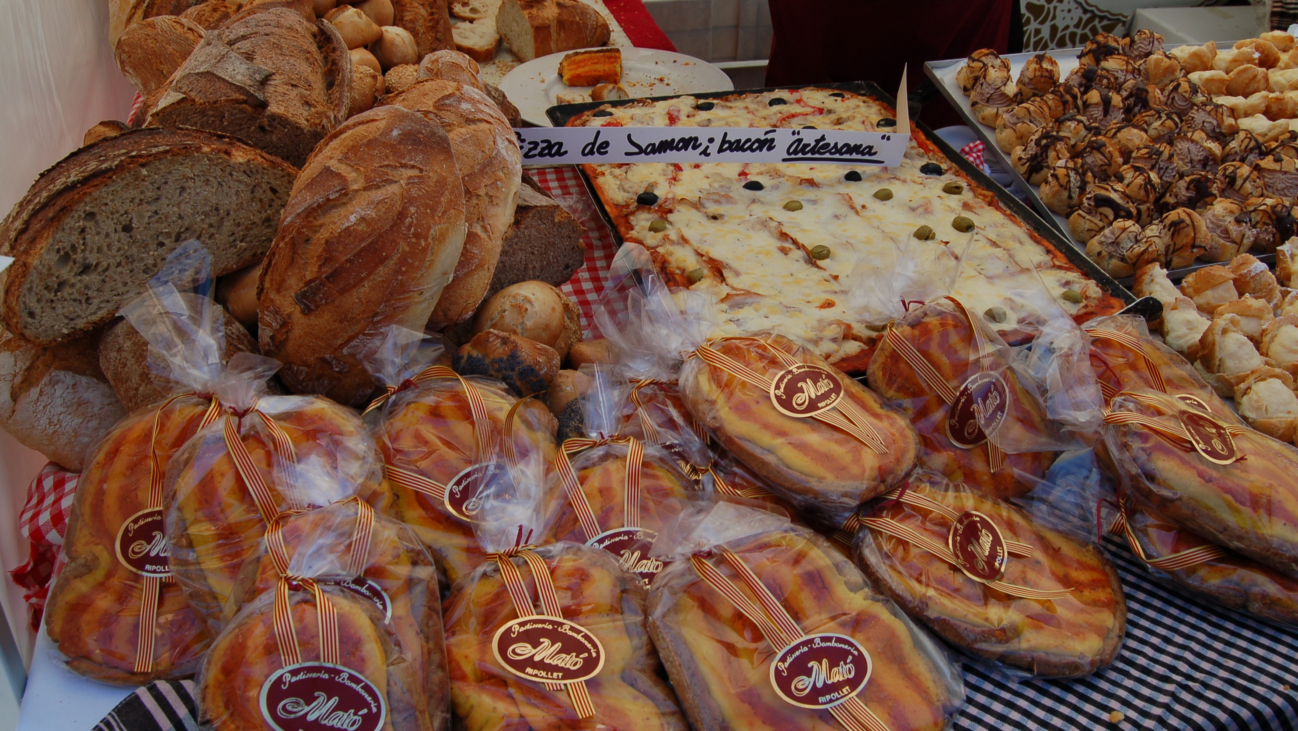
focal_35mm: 35
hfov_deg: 56.6
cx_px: 657
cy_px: 333
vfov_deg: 33.7
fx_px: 1205
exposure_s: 1/250
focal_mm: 22
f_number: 8
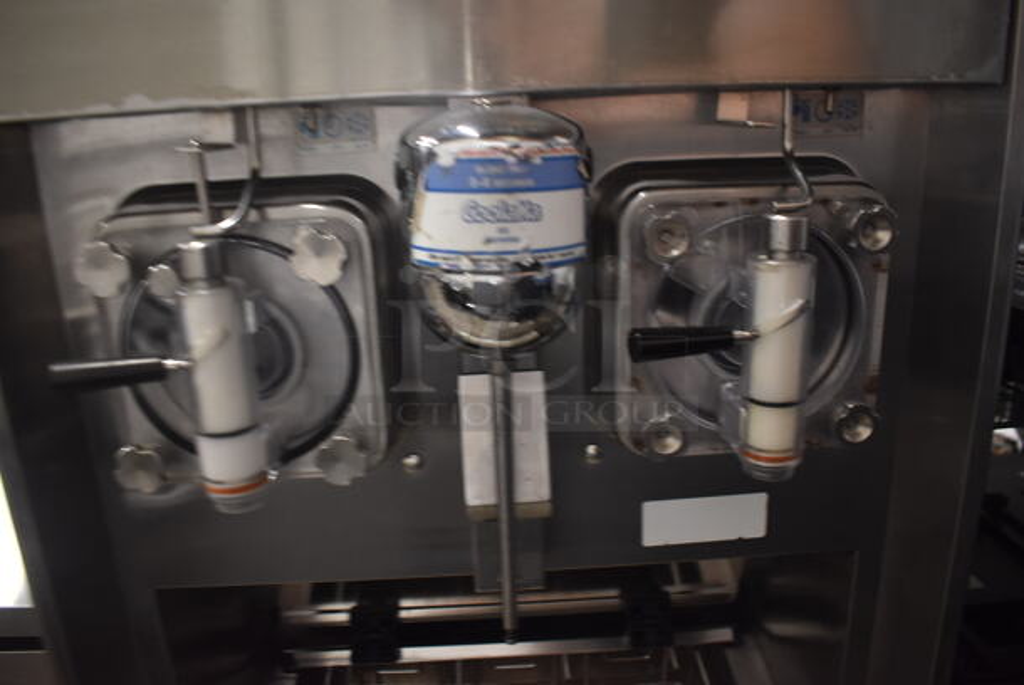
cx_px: 512
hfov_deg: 67.3
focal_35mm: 27
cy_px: 342
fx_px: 769
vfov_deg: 48.0
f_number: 3.5
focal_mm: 18
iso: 1250
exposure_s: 1/30
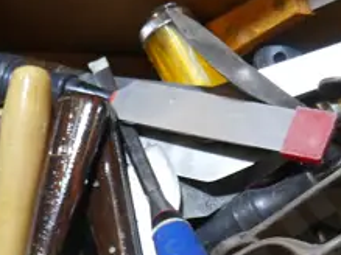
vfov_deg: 11.2
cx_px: 288
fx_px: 1290
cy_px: 229
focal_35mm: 131
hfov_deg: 14.9
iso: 400
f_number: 3.5
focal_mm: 14
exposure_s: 1/60
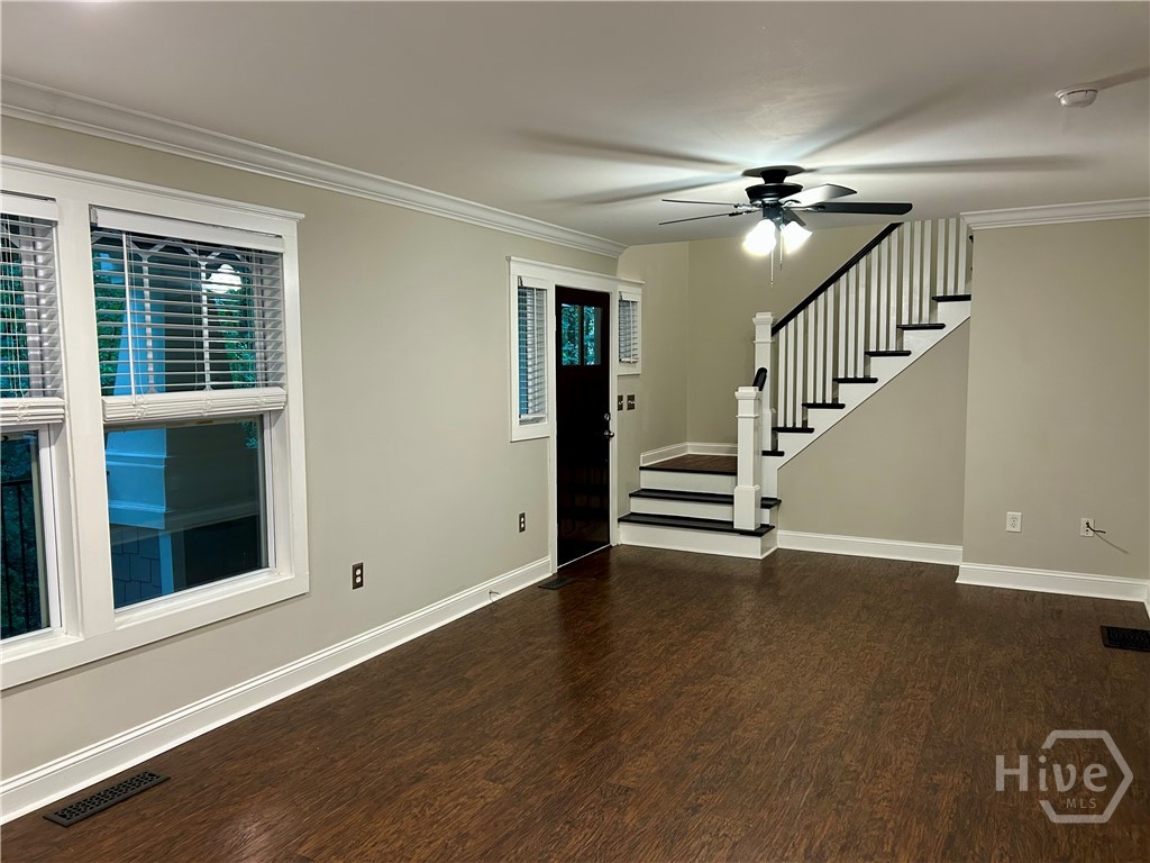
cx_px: 575
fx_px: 864
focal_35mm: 26
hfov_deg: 67.3
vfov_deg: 53.1
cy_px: 432
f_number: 1.5
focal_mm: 5.7
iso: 200
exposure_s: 1/60
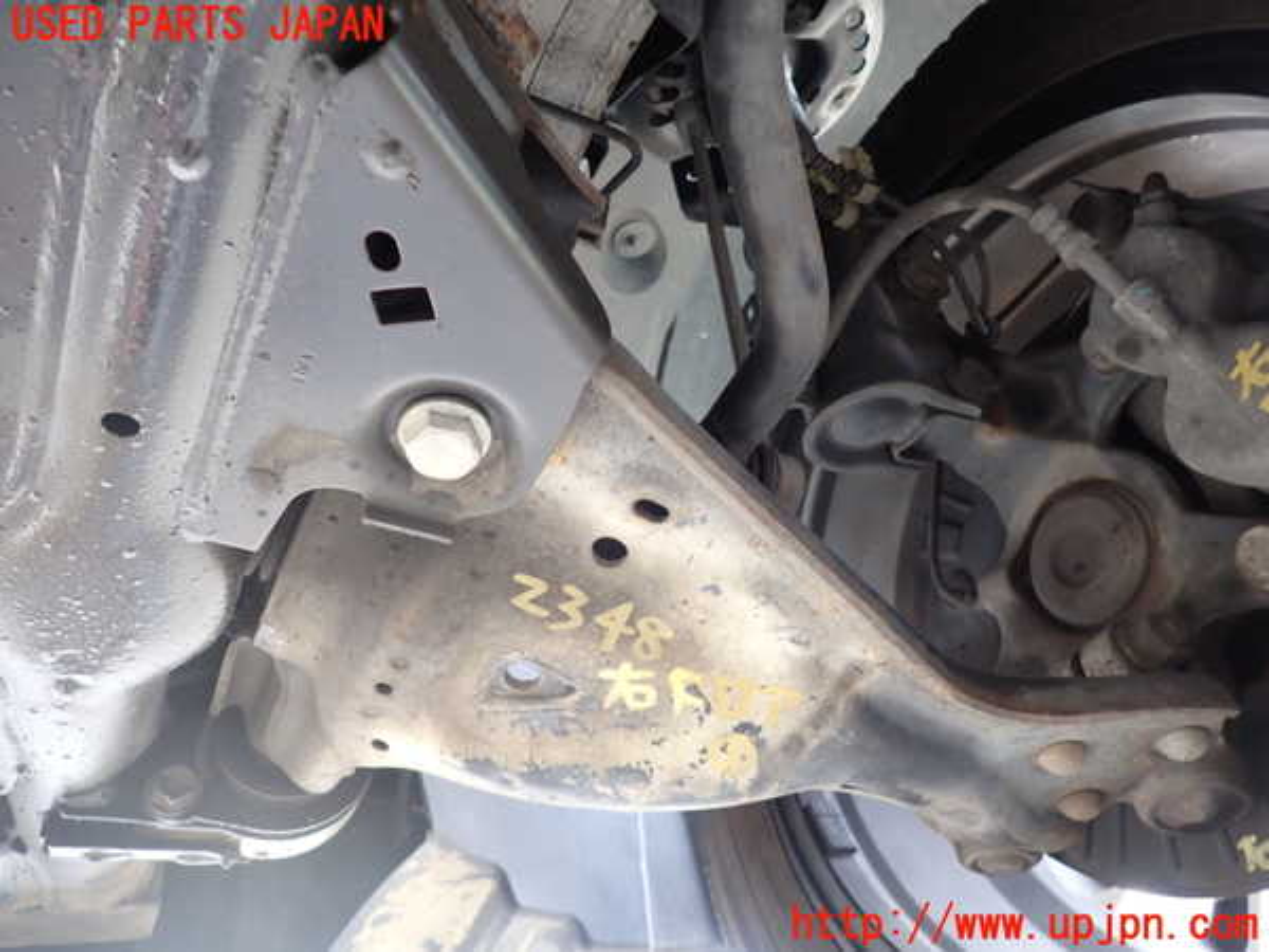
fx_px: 916
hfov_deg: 69.4
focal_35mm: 25
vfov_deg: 54.9
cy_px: 476
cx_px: 634
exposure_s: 1/40
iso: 200
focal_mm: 4.5
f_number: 2
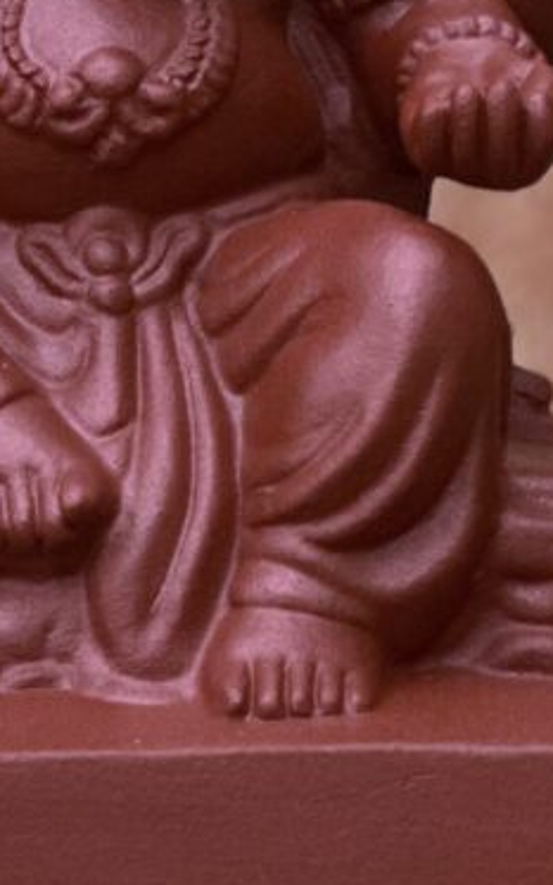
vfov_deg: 11.9
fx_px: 4222
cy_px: 59
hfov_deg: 7.5
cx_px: 119
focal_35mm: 175
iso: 250
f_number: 2.8
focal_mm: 9
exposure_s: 1/112
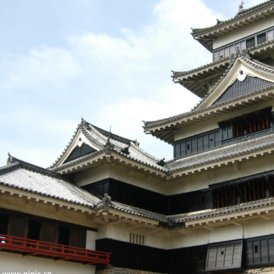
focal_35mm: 51
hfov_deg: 33.1
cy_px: 130
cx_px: 186
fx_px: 457
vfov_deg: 33.4
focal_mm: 24
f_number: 4
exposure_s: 1/350
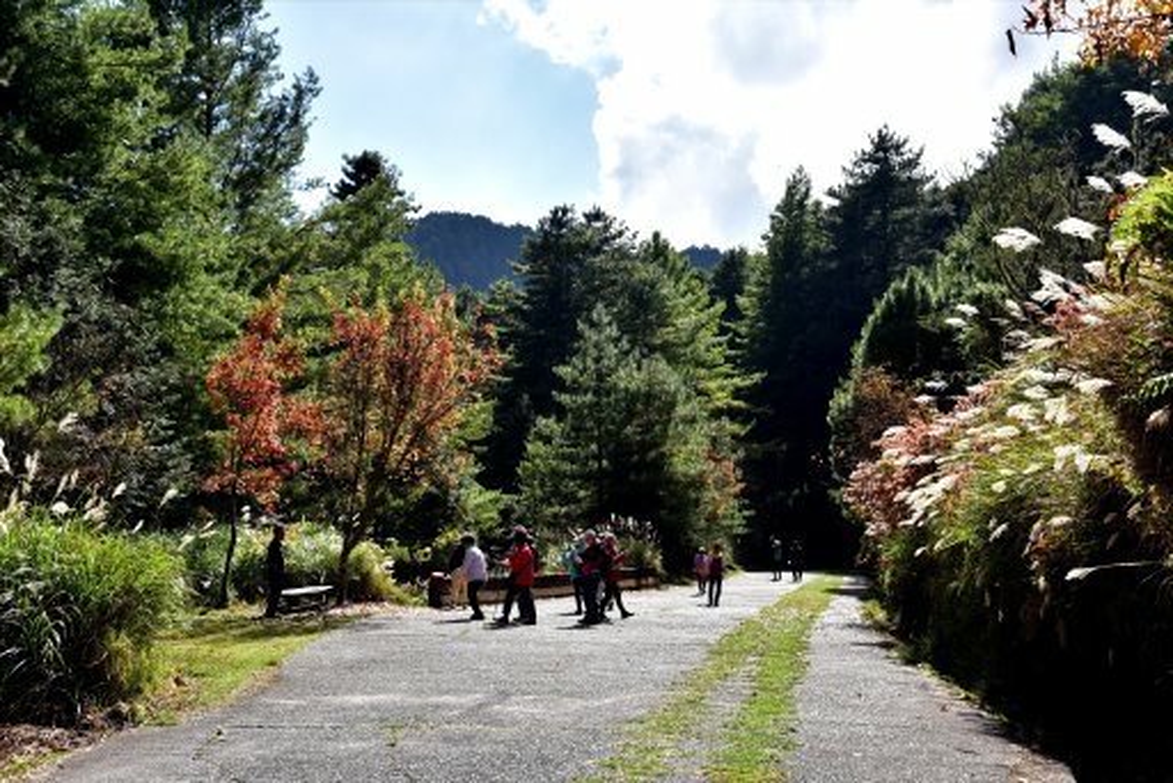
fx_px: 1434
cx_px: 586
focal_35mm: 44
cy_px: 392
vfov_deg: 30.6
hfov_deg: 44.5
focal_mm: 44
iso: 100
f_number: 7.1
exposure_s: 1/160
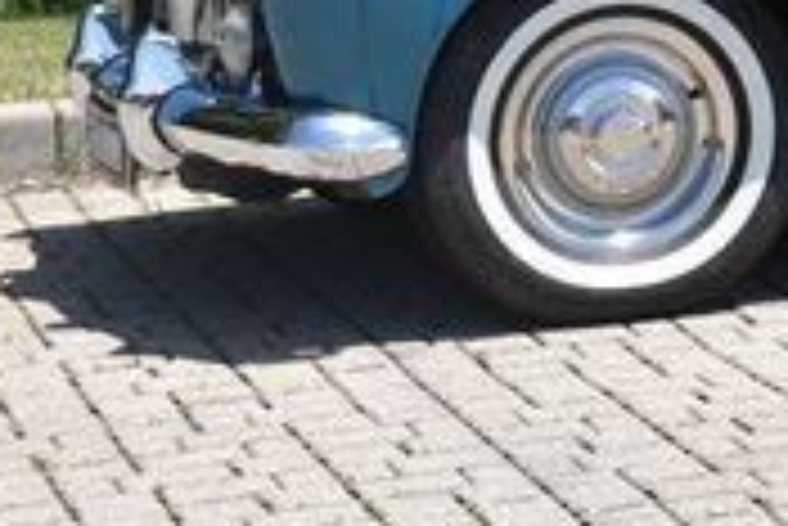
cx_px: 1306
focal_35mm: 187
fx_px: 4097
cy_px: -265
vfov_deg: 7.2
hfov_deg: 10.5
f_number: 8
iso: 200
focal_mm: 34
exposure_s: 1/500
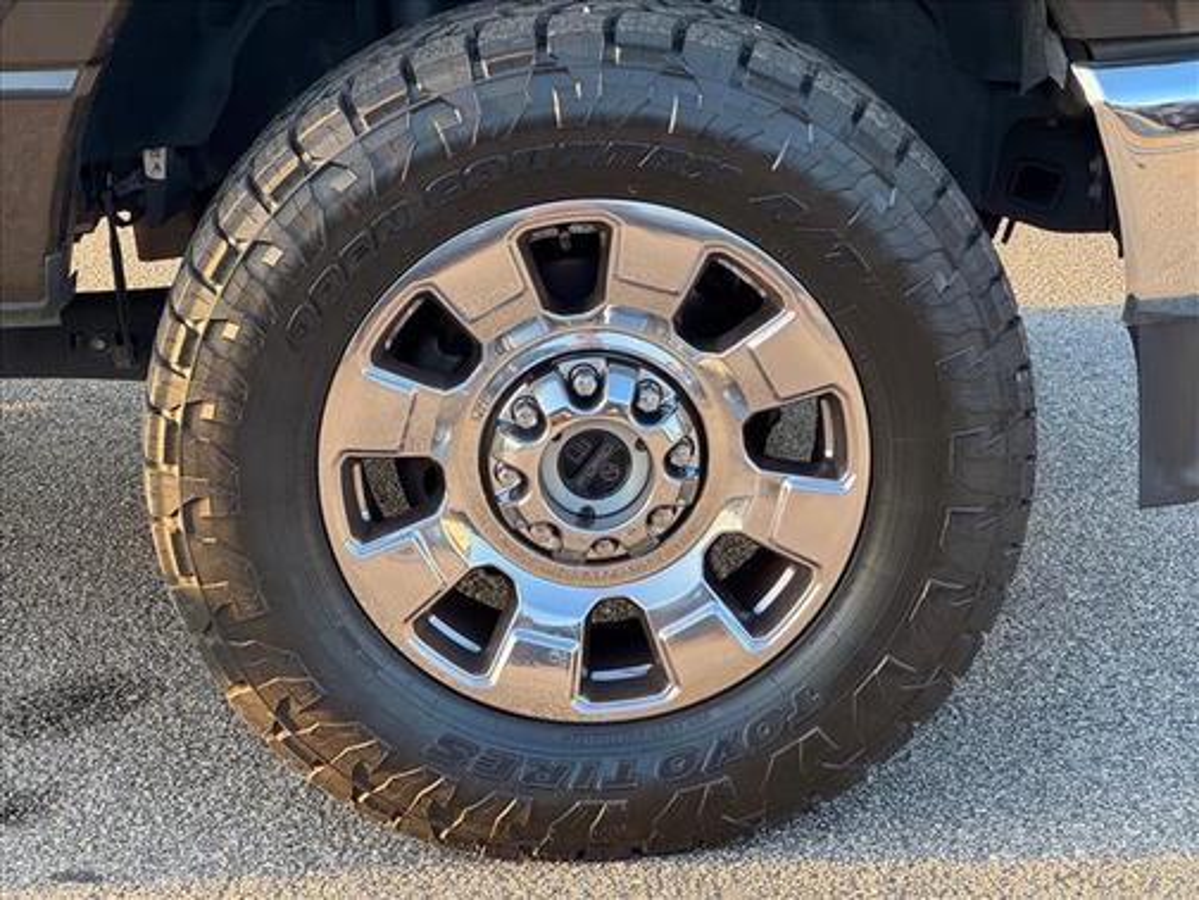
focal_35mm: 77
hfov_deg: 25.3
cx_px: 600
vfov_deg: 19.1
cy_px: 450
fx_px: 2667
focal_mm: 9
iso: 80
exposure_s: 1/99
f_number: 2.8
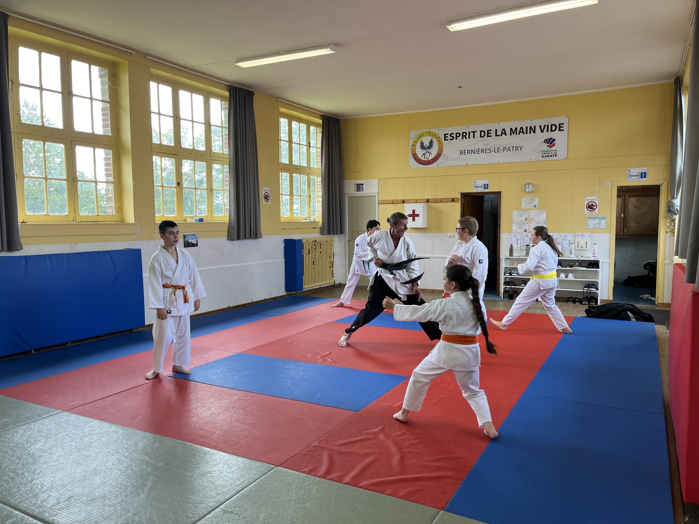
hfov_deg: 67.3
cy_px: 262
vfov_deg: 53.1
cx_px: 350
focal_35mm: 26
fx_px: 525
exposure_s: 1/144
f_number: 1.6
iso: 50
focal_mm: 5.1
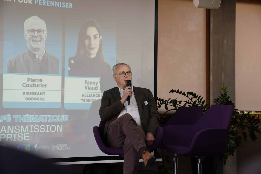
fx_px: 507
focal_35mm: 70
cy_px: 87
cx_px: 130
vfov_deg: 19.5
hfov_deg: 28.8
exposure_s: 1/160
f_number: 4
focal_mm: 70
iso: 400
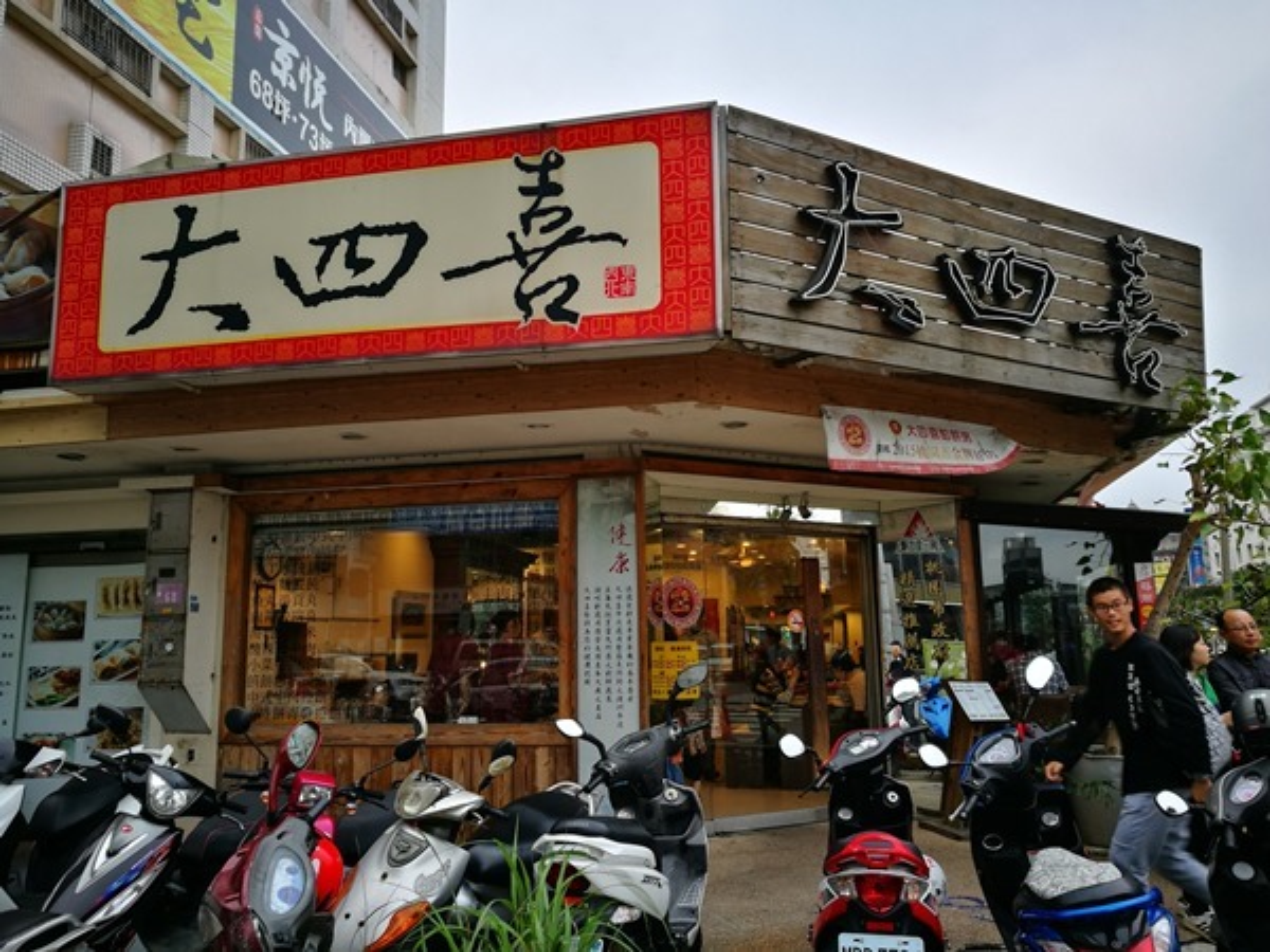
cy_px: 476
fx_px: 991
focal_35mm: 27
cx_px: 635
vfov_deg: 51.4
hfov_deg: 65.3
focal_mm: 4.5
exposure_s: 1/50
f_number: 2.2
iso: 50
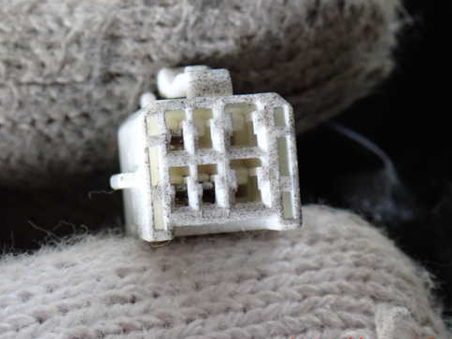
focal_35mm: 109
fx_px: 1423
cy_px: 149
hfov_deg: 18.0
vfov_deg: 13.6
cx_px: 221
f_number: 4.5
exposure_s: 1/20
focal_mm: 15.66
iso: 1000
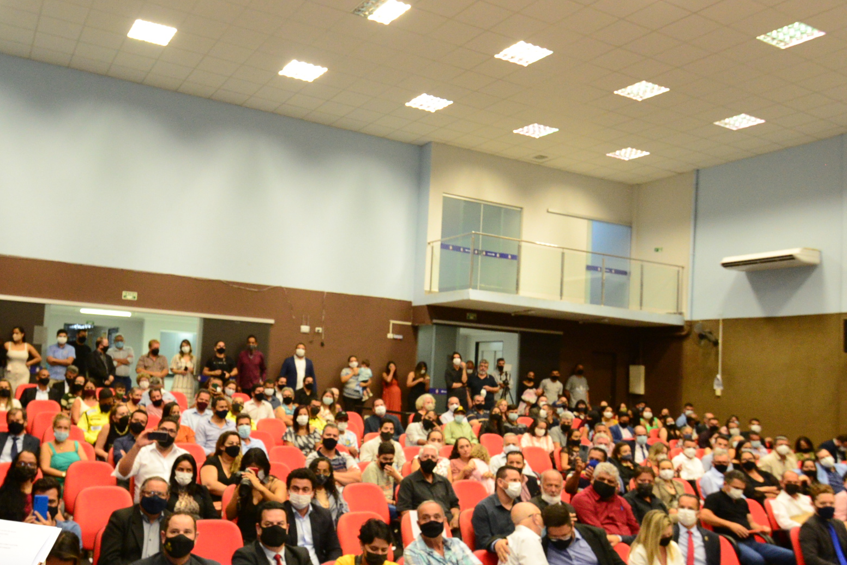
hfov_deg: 59.9
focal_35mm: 31
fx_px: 729
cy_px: 320
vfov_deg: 42.3
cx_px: 349
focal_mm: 16
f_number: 4
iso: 3200
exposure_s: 1/125
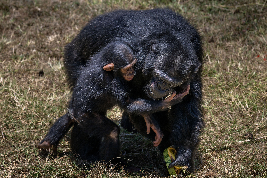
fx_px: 2373
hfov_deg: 6.4
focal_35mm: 320
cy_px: 89
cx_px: 134
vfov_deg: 4.3
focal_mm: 320
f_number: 6
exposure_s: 1/1250
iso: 180
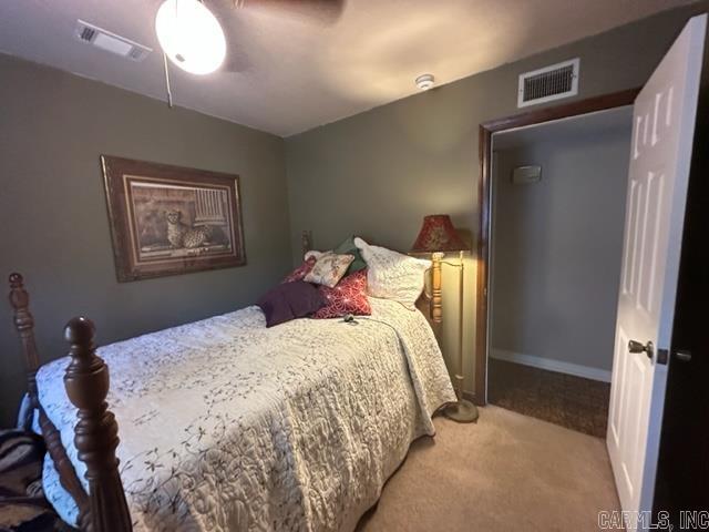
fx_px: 287
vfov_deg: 85.7
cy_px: 266
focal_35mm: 14
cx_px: 354
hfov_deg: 102.1
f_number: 2.2
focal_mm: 2.22
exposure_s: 1/60
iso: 640
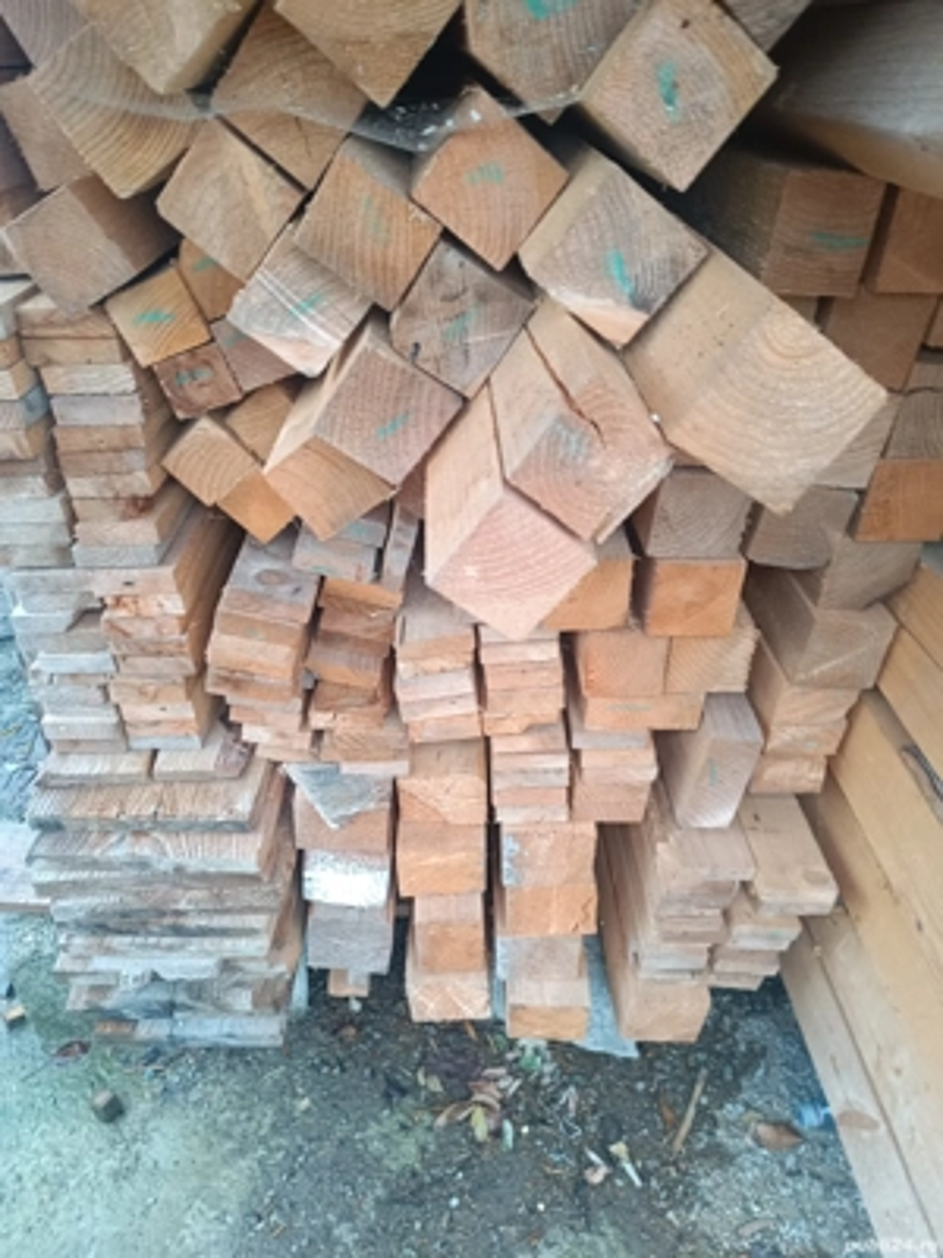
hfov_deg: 56.8
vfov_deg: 71.6
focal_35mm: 24
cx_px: 472
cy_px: 629
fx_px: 872
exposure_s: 1/50.1
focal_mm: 5.59
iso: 630
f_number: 1.88
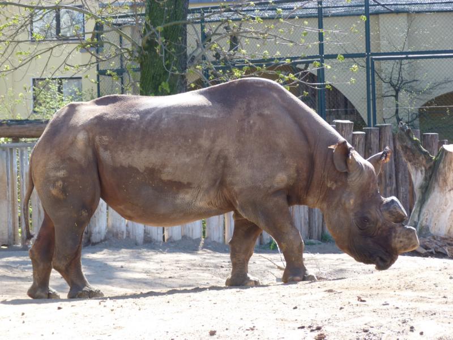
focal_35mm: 158
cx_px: 226
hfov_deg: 12.5
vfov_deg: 9.4
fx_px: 2068
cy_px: 170
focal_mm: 28.4
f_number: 3.7
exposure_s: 1/100
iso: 80
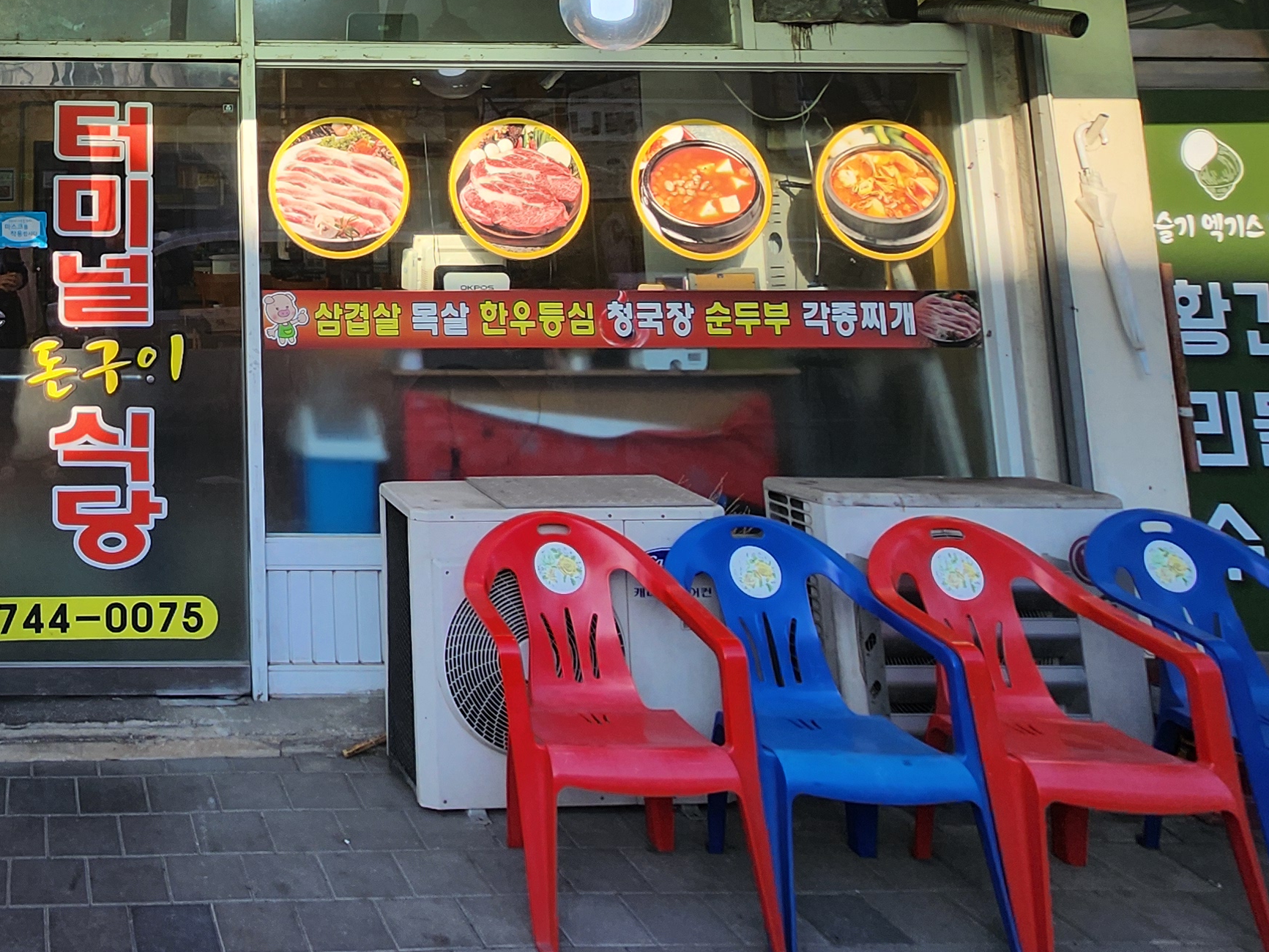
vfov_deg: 41.8
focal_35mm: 30
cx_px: 21
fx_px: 1100
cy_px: 45
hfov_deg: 49.7
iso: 32
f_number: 2.2
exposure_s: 1/594
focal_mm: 1.74
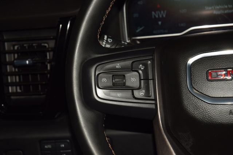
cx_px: 116
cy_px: 78
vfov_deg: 13.0
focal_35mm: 105
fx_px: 680
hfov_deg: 19.5
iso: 100
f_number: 8
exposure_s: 1/125
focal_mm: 70
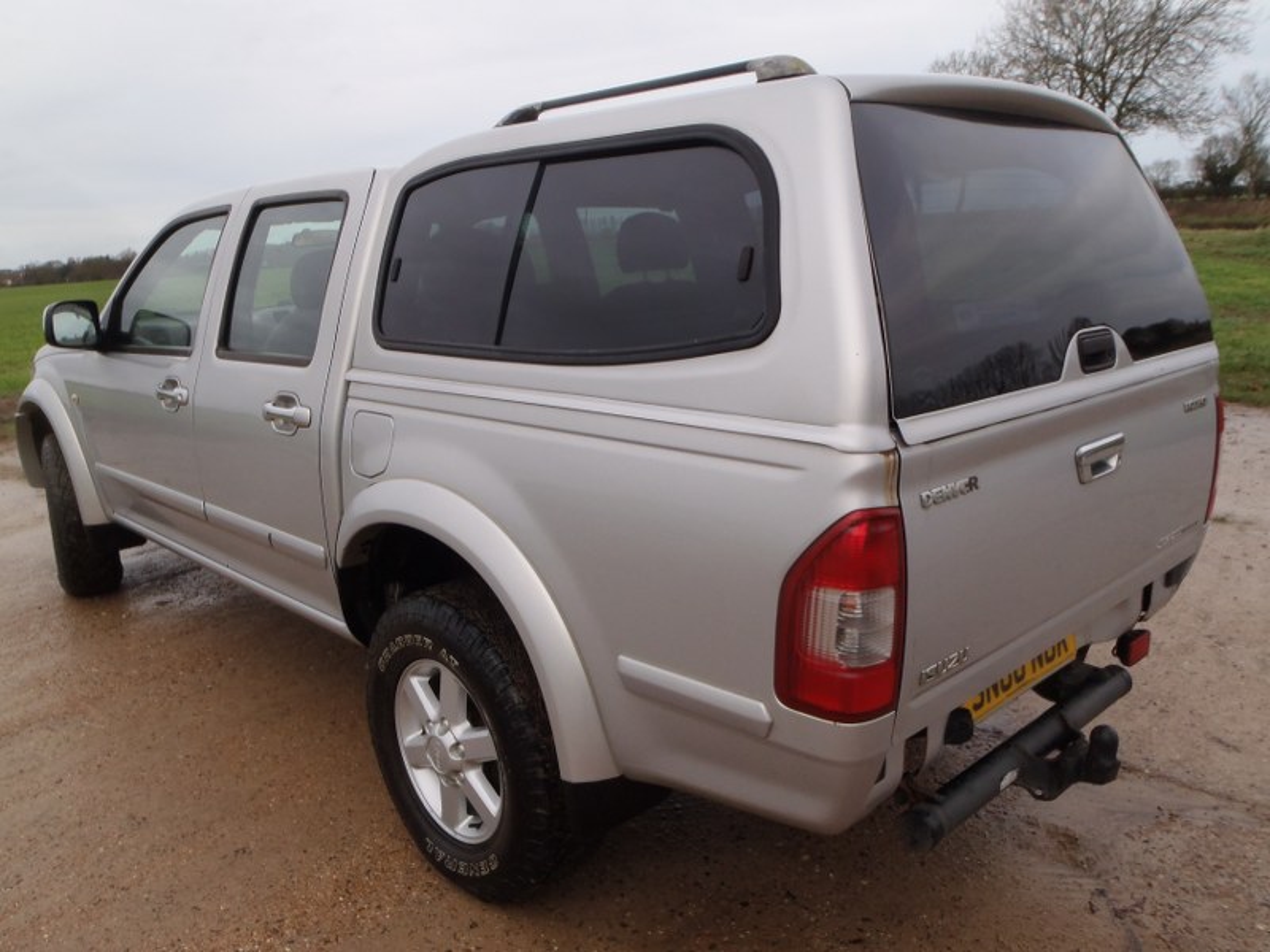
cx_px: 635
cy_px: 476
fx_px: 1027
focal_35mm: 28
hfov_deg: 63.4
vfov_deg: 49.7
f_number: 4.5
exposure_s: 1/160
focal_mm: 5
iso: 80
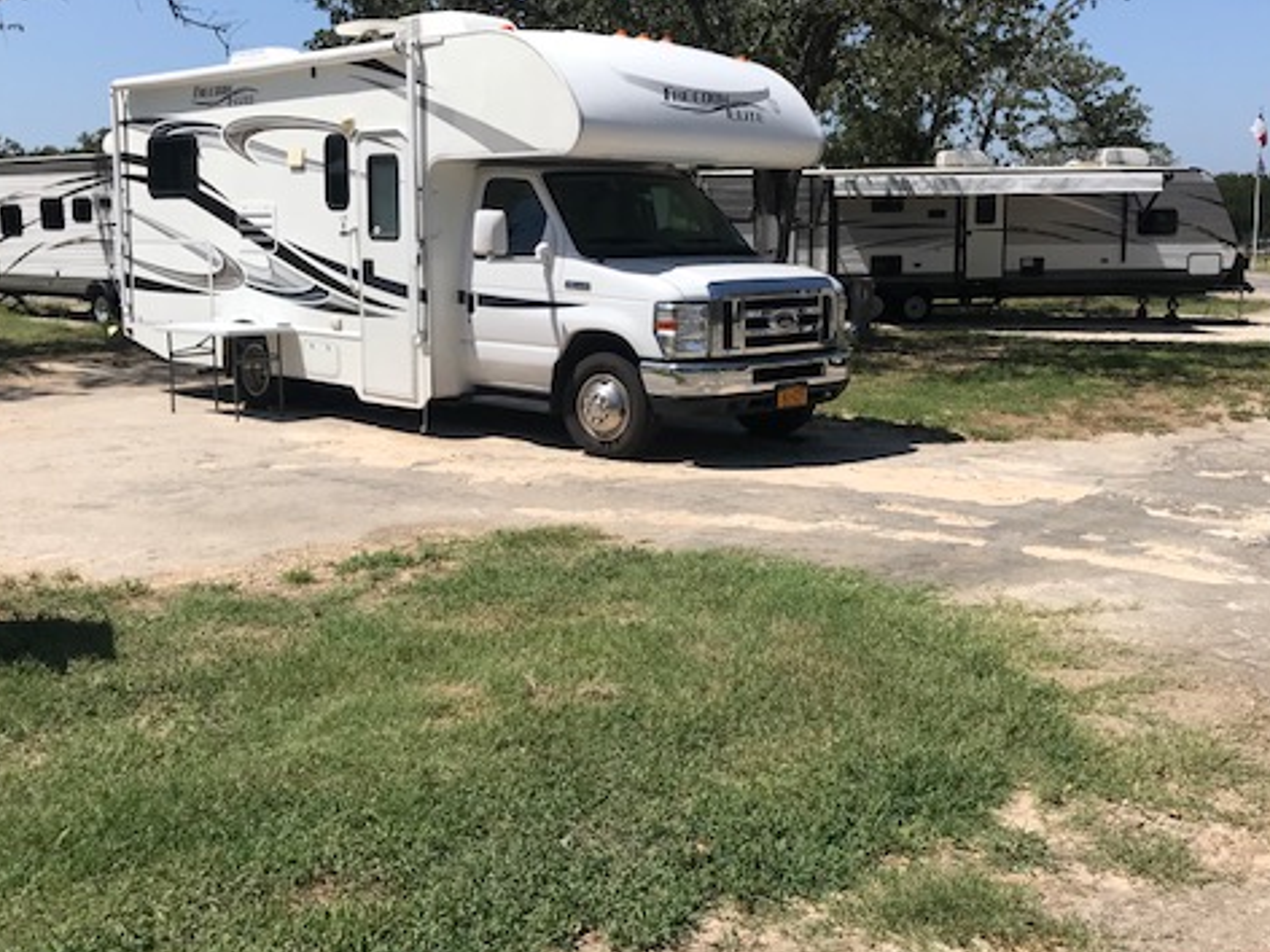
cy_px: 428
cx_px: 654
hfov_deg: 49.0
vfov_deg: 37.7
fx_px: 1394
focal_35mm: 38
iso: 20
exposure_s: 1/4167
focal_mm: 3.99
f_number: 1.8
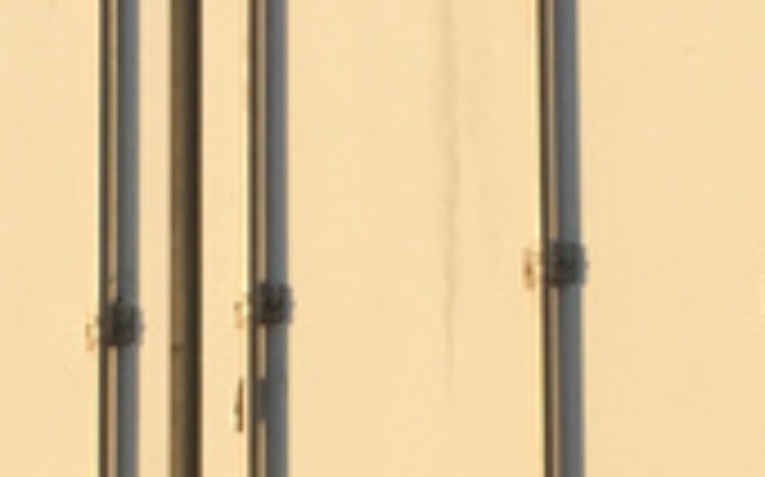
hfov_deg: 11.3
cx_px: 423
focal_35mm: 185
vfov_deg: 7.0
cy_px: 742
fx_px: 3854
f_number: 2.2
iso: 32
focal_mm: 4.15
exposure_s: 1/920
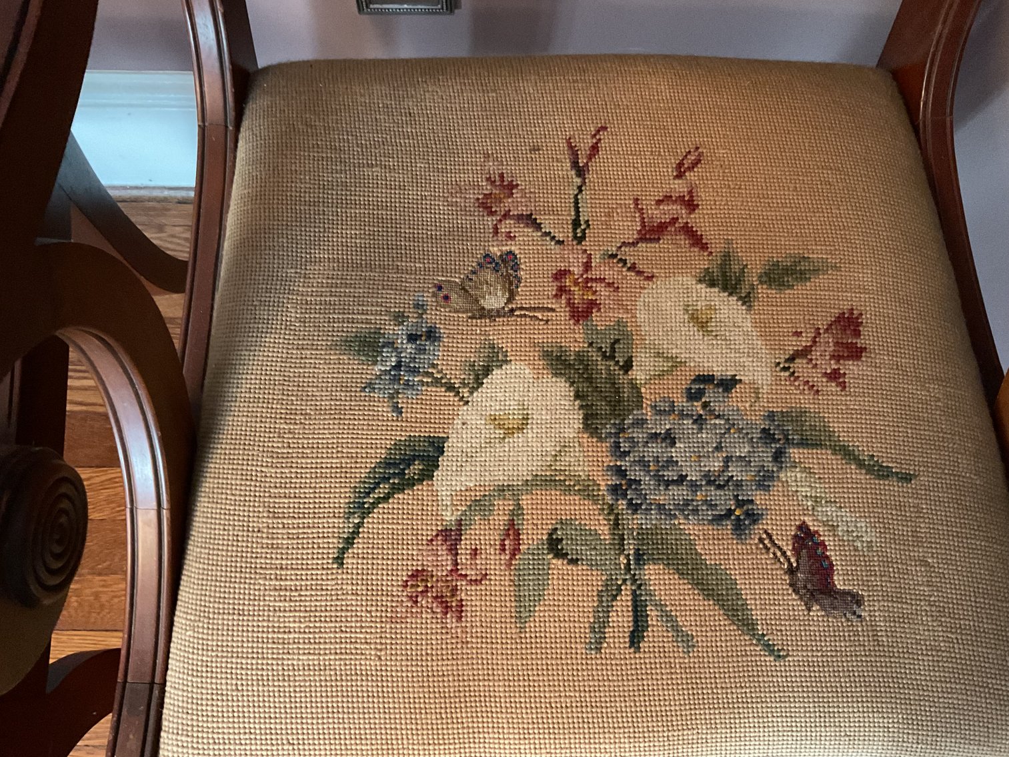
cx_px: 504
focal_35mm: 29
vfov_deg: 48.2
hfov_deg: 61.7
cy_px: 378
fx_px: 845
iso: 500
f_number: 1.8
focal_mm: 3
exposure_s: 1/24
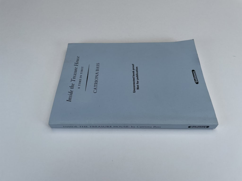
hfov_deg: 67.3
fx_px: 182
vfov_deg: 53.1
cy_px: 90
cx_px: 121
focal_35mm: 26
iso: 32
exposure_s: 1/561
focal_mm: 4.2
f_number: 1.6
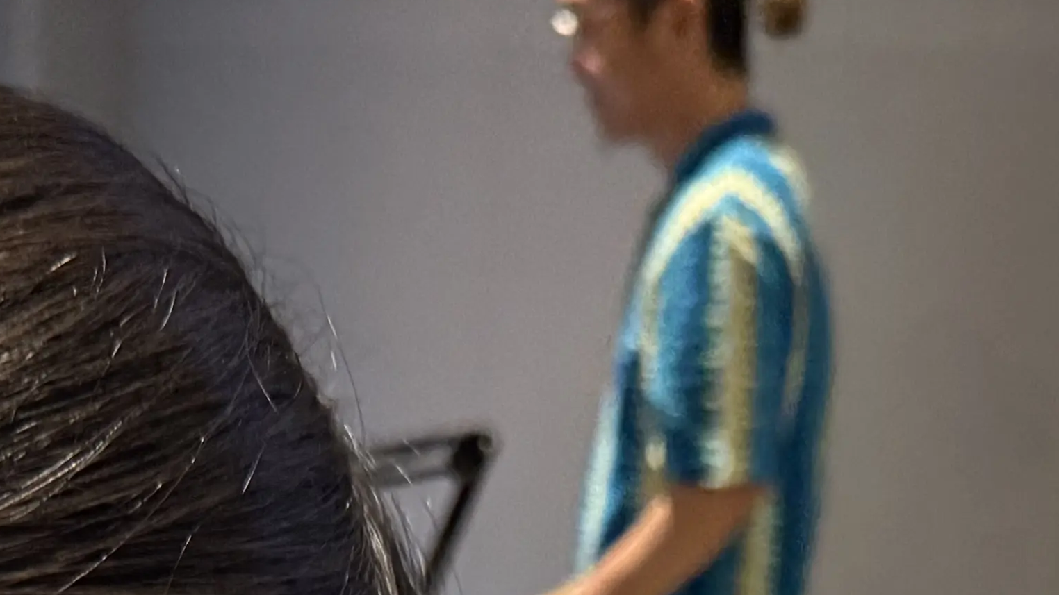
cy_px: 1477
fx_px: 2752
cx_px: 454
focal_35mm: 98
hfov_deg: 21.8
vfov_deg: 10.5
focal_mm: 6.76
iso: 400
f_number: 1.78
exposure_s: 1/60
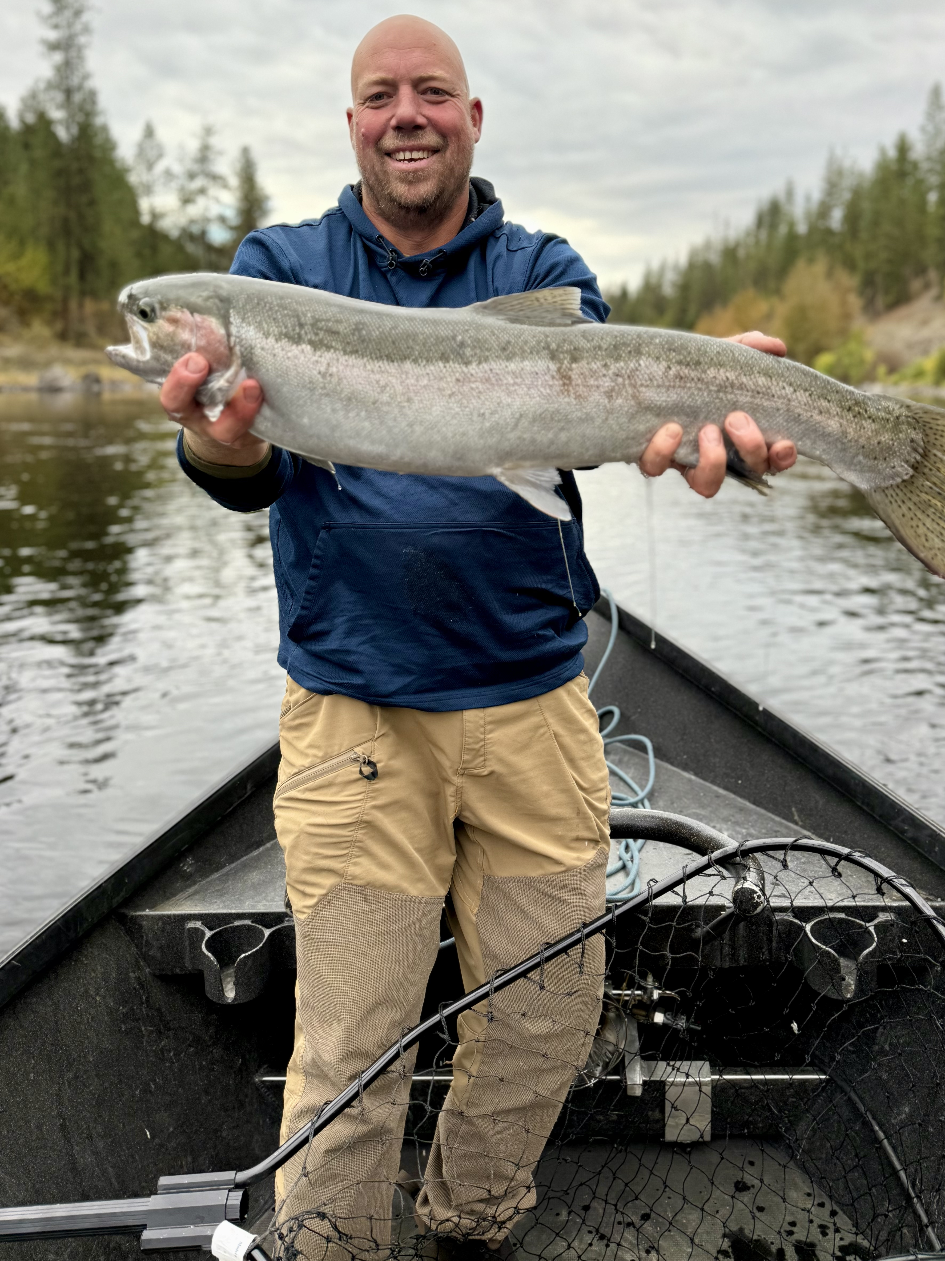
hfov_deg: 48.2
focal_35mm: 29
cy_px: 502
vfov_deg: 61.1
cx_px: 477
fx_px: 1056
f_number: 1.78
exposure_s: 1/580
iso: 80
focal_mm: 6.76
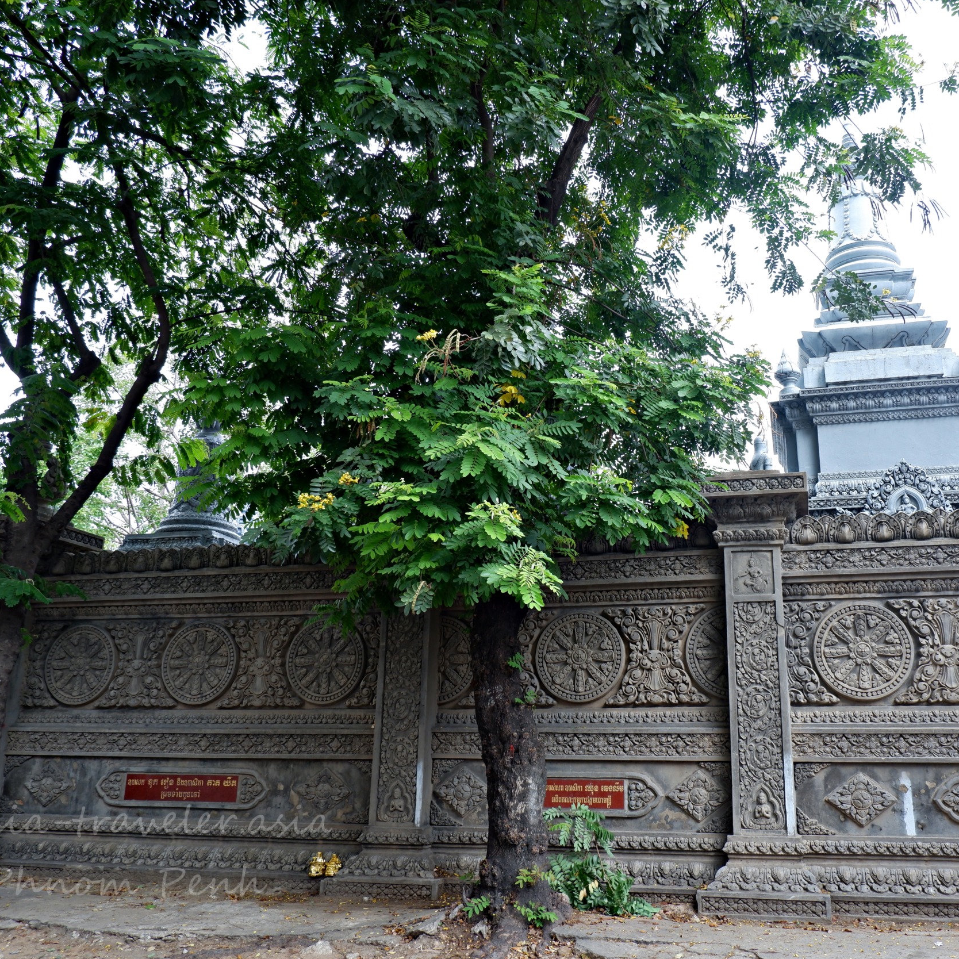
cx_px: 574
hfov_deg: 53.7
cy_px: 490
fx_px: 940
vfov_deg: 54.0
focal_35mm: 30
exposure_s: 1/140
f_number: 5.6
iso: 200
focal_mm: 15
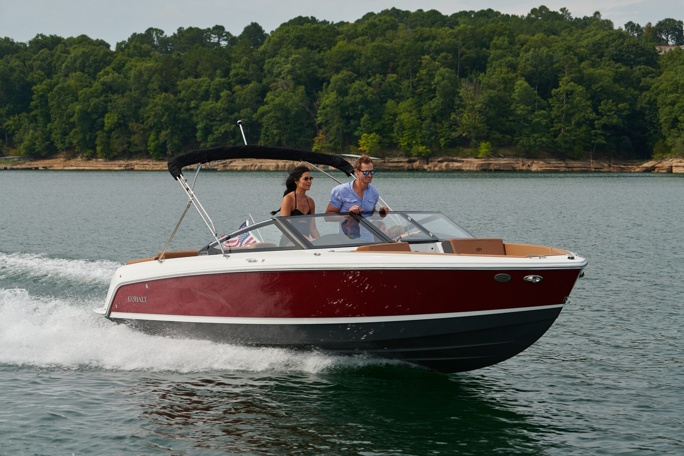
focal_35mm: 70
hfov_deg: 28.8
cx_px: 342
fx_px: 1330
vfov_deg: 19.5
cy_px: 228
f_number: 5.6
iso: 100
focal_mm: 70
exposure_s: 1/800
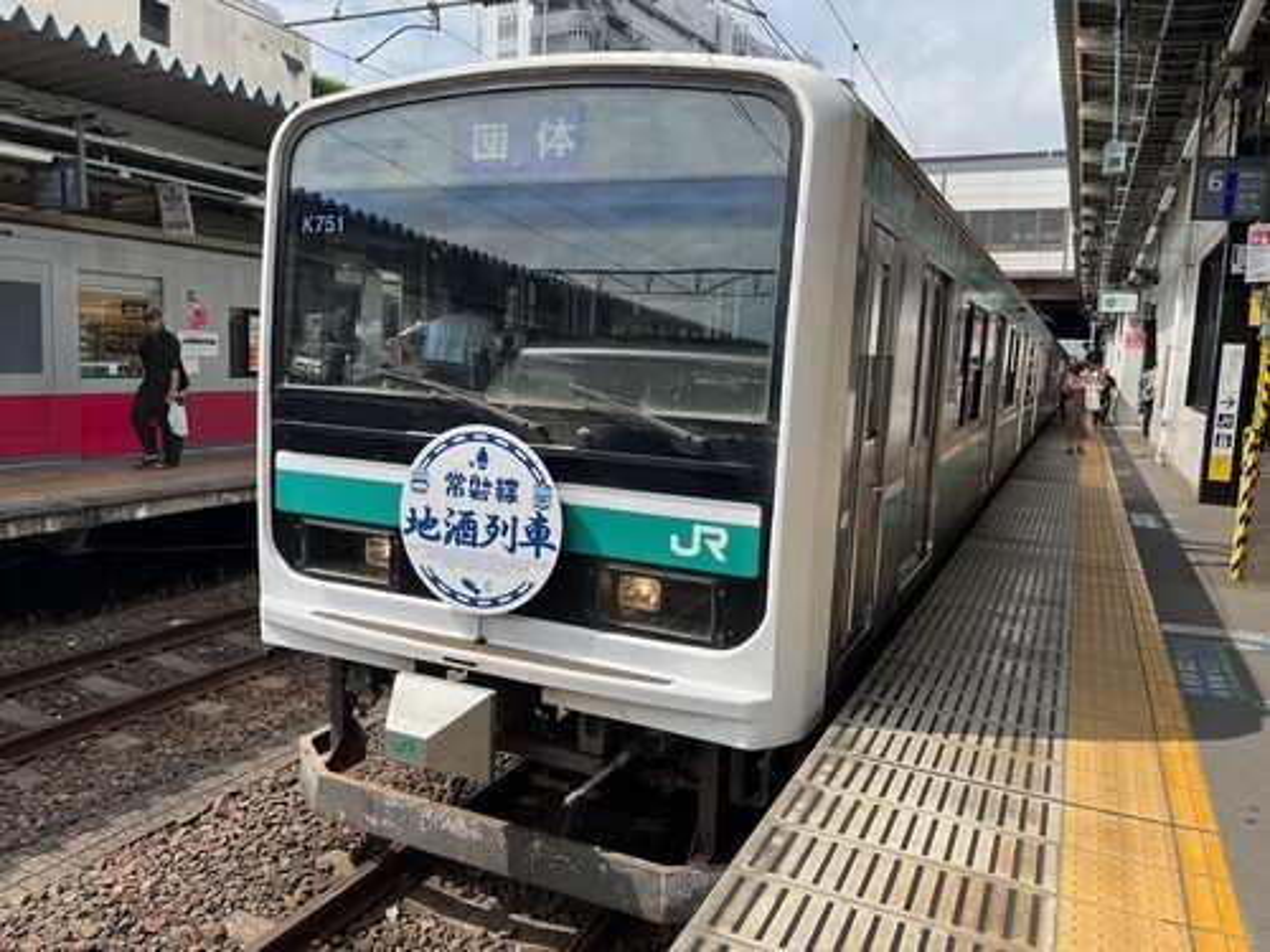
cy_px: 476
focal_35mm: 26
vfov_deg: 53.1
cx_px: 635
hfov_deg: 67.3
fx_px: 954
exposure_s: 1/2571
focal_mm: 5.1
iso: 50
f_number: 1.6
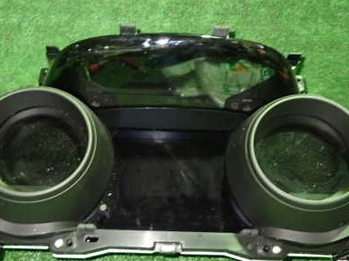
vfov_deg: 36.8
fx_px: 393
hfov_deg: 47.9
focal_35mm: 39
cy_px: 134
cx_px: 168
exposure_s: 1/15
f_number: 2
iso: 800
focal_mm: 4.5
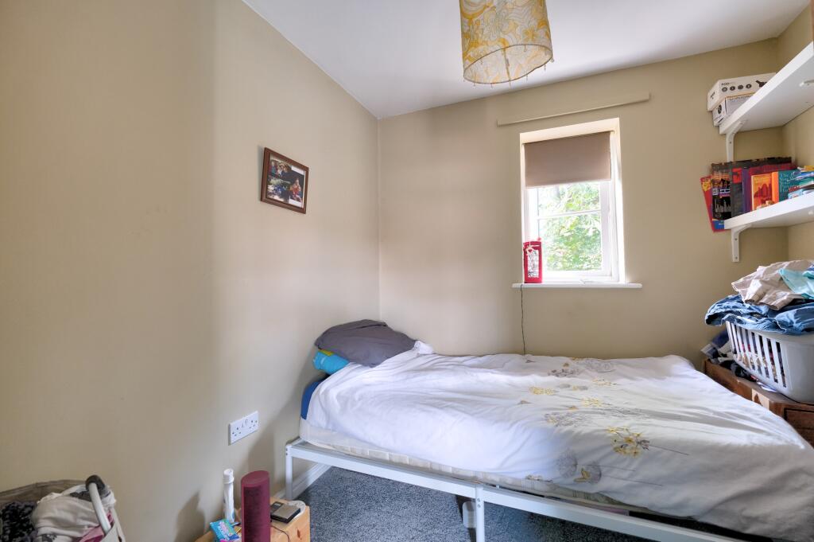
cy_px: 271
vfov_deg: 77.2
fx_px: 339
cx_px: 407
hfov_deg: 100.4
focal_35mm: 15
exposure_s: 1/15
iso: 400
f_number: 4
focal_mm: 10
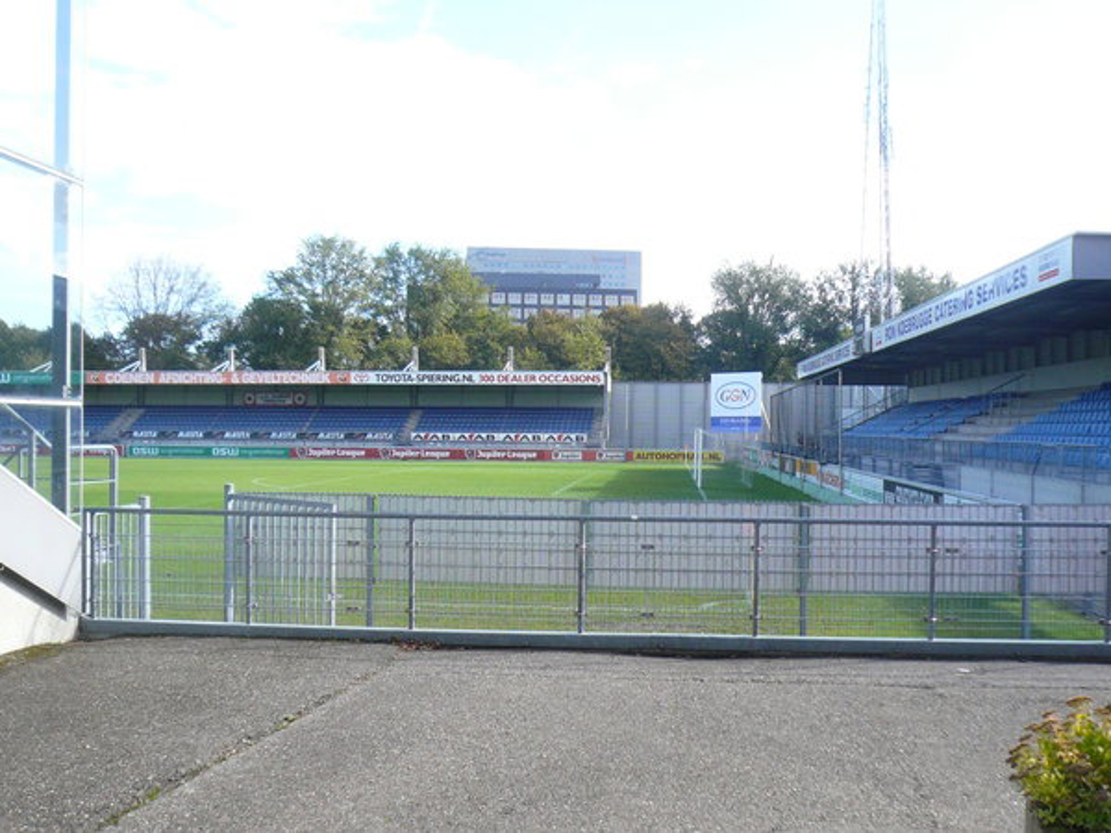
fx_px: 1123
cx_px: 556
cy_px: 416
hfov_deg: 52.6
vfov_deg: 40.7
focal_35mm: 35
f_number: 2.8
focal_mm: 4.7
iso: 100
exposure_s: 1/400
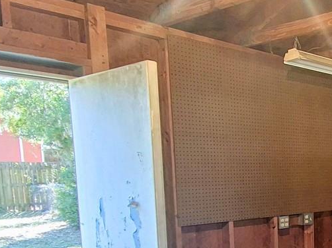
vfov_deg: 27.2
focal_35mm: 51
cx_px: 403
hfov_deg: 31.2
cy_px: 236
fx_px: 489
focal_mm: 1.64
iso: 80
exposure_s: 1/40
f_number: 2.2
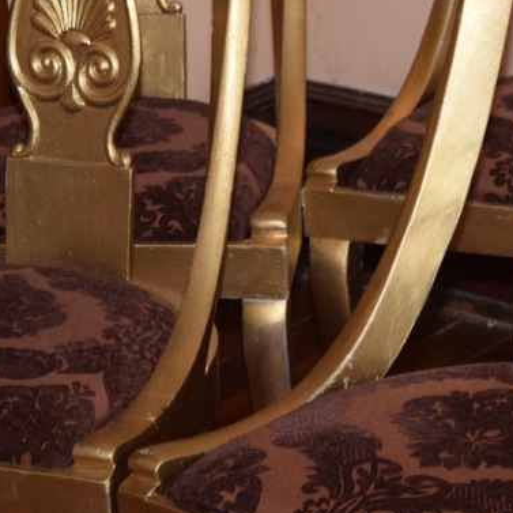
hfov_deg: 9.3
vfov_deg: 9.4
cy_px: 179
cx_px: 580
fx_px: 3121
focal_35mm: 186
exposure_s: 1/60
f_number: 5.6
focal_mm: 55
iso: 2000
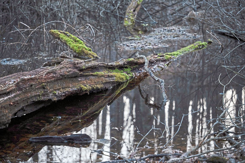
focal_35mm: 105
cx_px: 122
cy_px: 82
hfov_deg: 19.5
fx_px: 714
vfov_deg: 13.0
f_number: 2.8
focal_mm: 105
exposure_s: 1/200
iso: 640
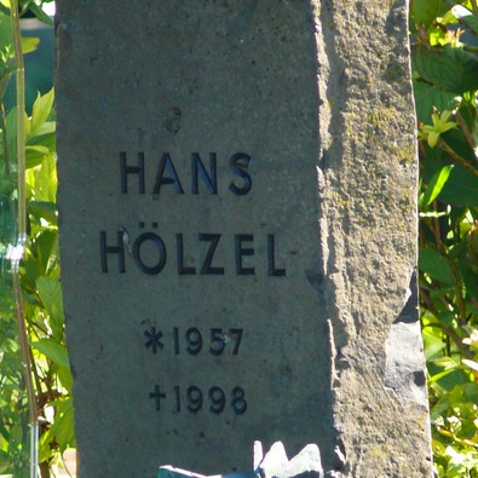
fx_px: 10998
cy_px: 200
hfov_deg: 2.5
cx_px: 145
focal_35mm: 704
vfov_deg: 2.5
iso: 200
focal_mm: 88.8
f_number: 3.7
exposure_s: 1/125
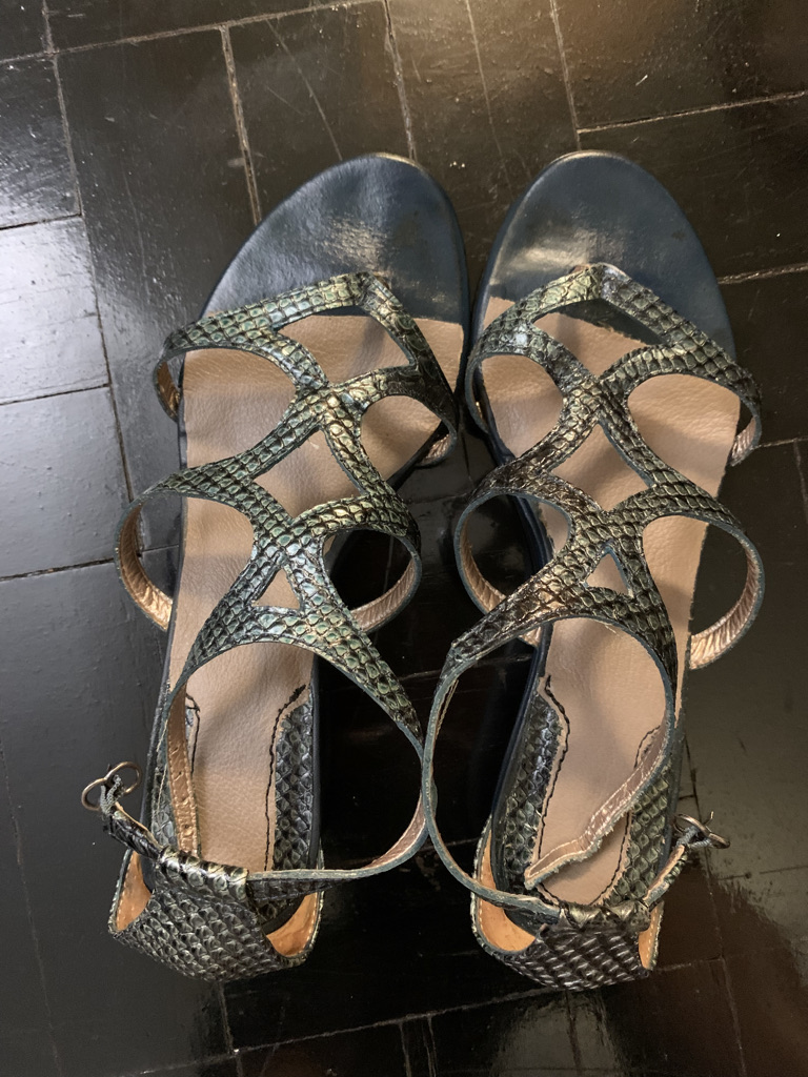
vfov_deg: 67.3
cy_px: 538
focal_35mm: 26
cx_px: 404
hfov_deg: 53.1
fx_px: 809
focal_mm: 4.25
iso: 640
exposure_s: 1/25
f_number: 1.8
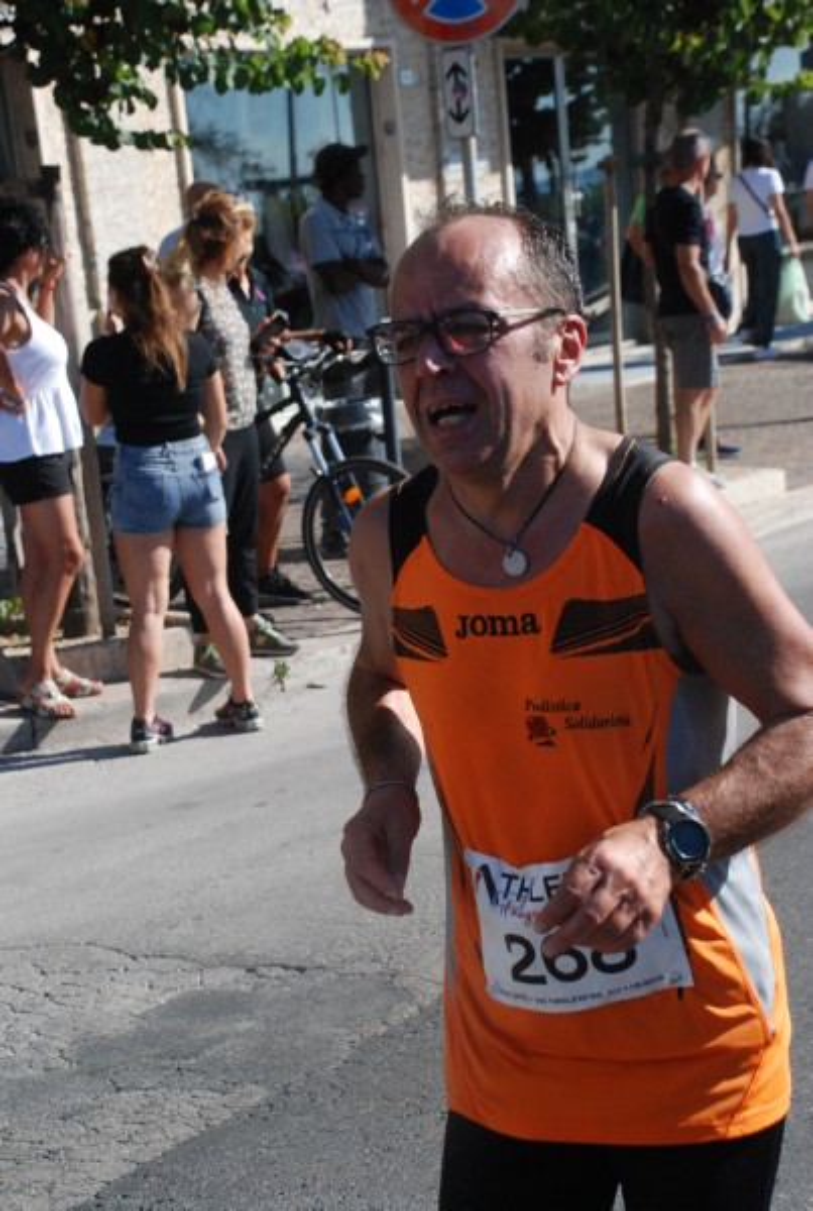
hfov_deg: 18.3
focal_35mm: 75
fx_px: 2527
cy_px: 606
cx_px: 406
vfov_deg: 26.9
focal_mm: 50
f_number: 7.1
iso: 1000
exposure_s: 1/1600
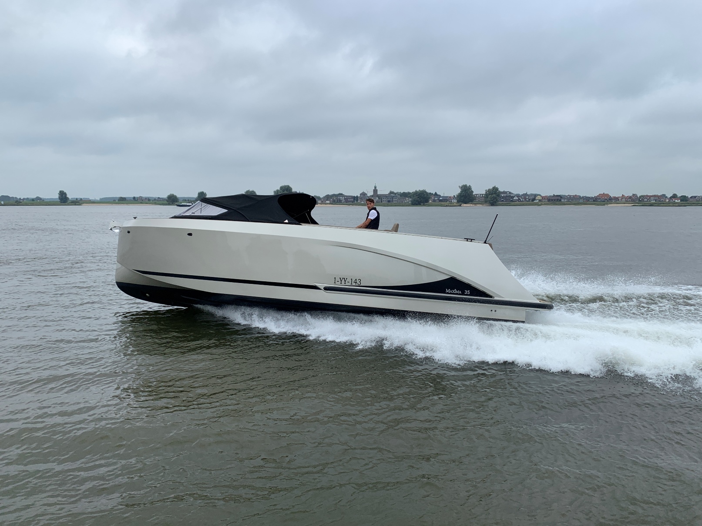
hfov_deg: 67.3
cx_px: 351
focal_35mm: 26
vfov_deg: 53.1
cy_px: 263
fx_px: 527
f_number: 1.8
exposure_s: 1/1100
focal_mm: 4.25
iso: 25
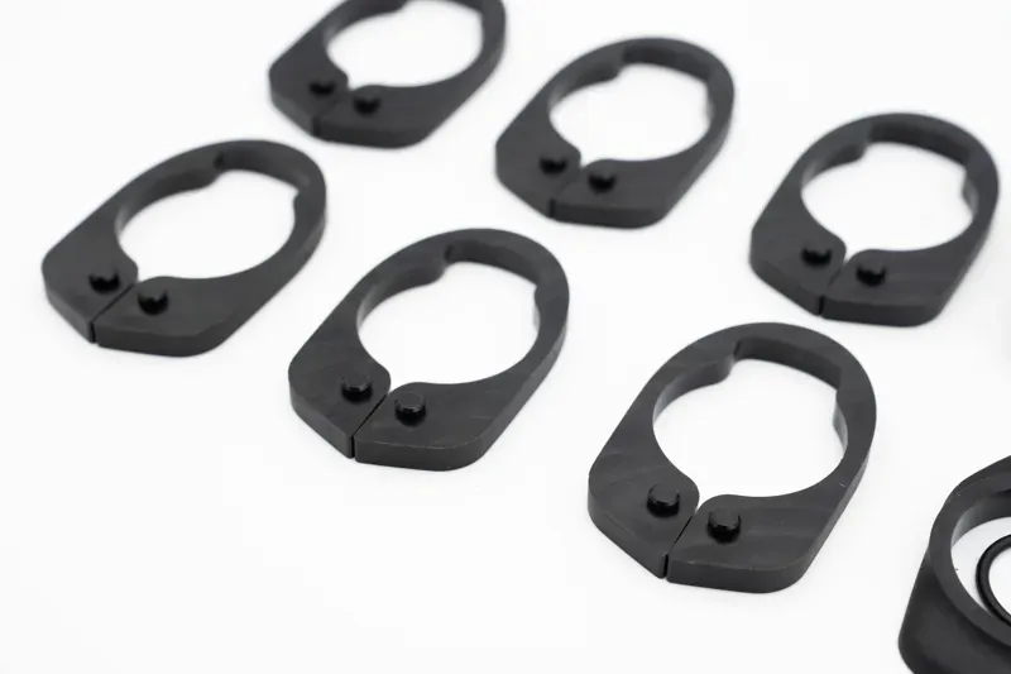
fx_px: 1965
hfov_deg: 28.8
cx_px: 506
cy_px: 337
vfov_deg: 19.4
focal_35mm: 70
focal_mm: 70
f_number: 9
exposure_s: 1/125
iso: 640
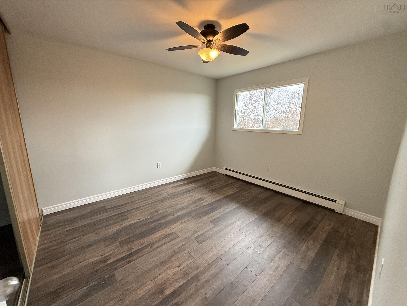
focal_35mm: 14
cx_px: 204
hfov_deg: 102.1
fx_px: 165
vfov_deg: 85.7
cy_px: 153
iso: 320
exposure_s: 1/120
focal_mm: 2.22
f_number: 2.2
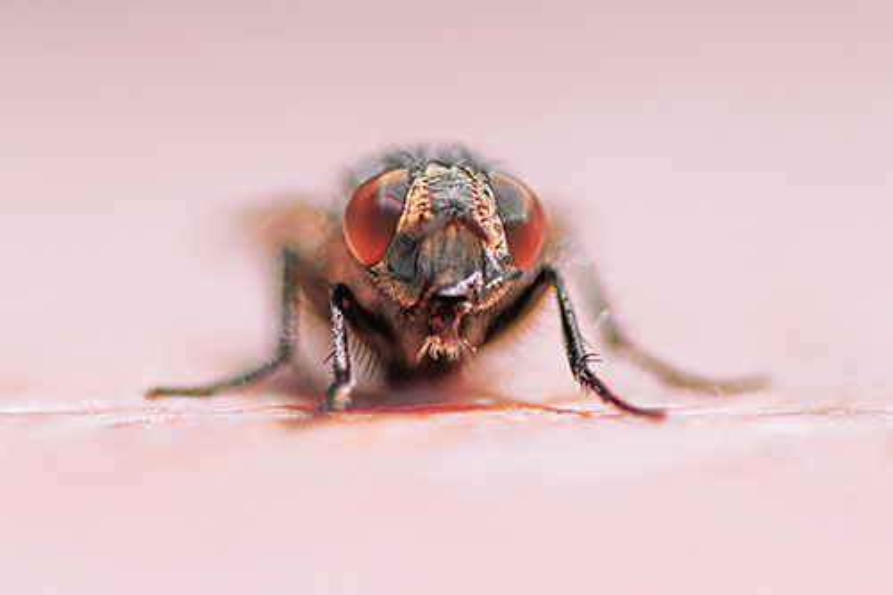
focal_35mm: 210
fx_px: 5207
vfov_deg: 6.5
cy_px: 298
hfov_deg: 9.8
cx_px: 446
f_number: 9.5
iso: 220
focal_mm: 210
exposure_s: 1/800
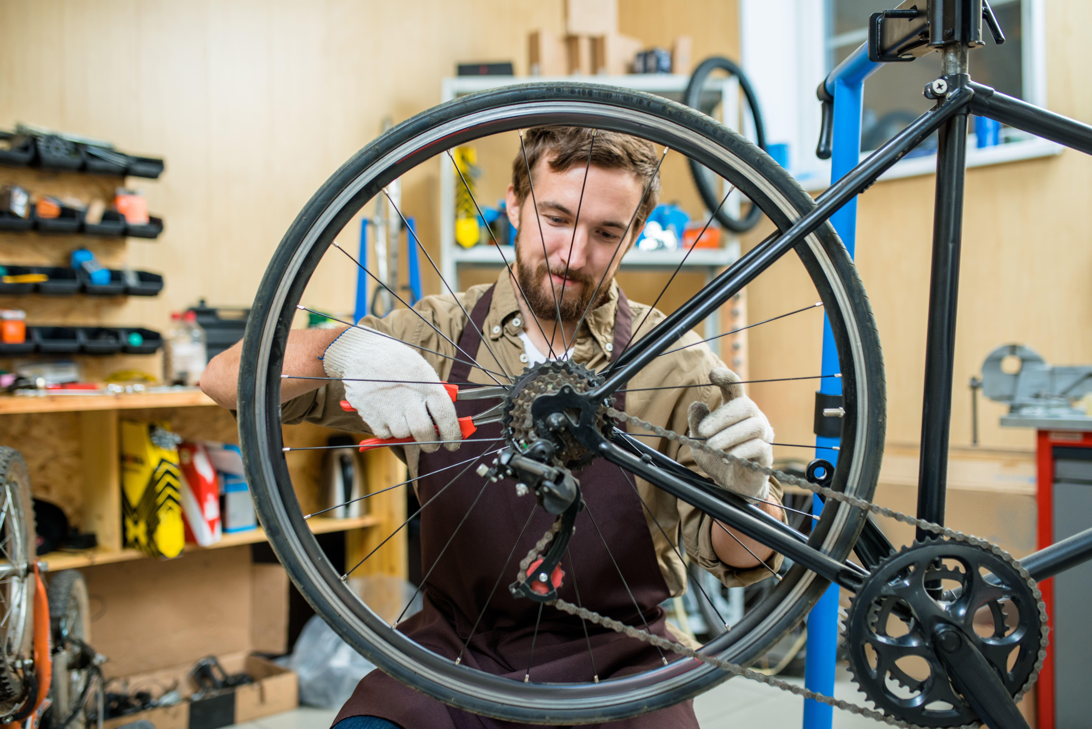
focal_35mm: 35
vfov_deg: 37.9
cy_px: 364
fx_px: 1062
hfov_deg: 54.4
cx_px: 546
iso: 400
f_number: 2.5
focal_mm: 35
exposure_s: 1/100
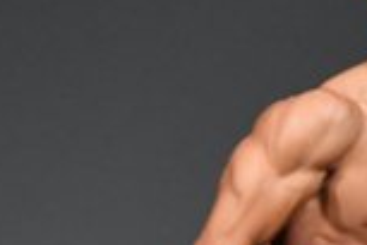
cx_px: 433
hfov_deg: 1.1
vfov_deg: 0.7
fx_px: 19348
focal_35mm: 1898
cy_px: 360
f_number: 5.6
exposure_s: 1/400
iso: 4000
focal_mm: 250
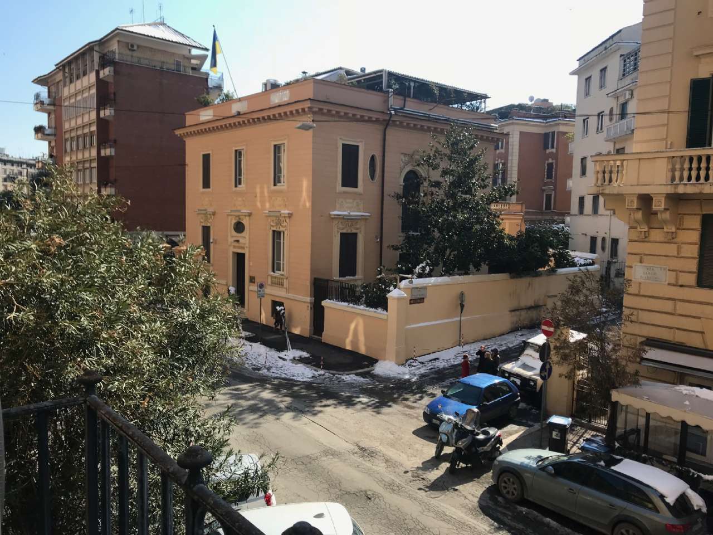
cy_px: 268
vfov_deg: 49.7
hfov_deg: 63.4
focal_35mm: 28
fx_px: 577
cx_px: 356
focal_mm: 3.99
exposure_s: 1/1451
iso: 20
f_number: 1.8
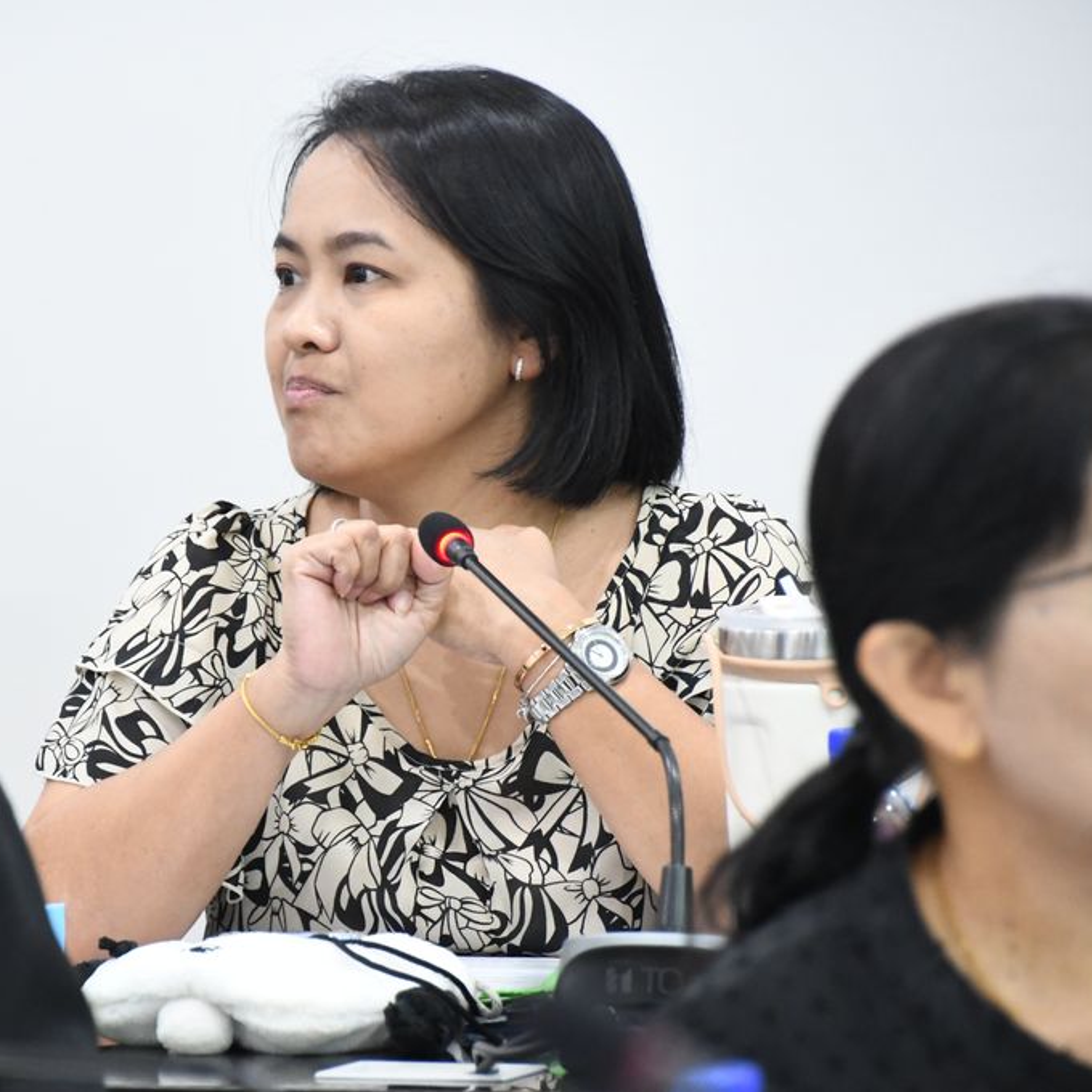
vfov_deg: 4.7
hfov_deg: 4.7
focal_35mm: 374
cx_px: 308
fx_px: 13348
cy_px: 545
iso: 4000
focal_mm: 195
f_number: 6.3
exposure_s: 1/50
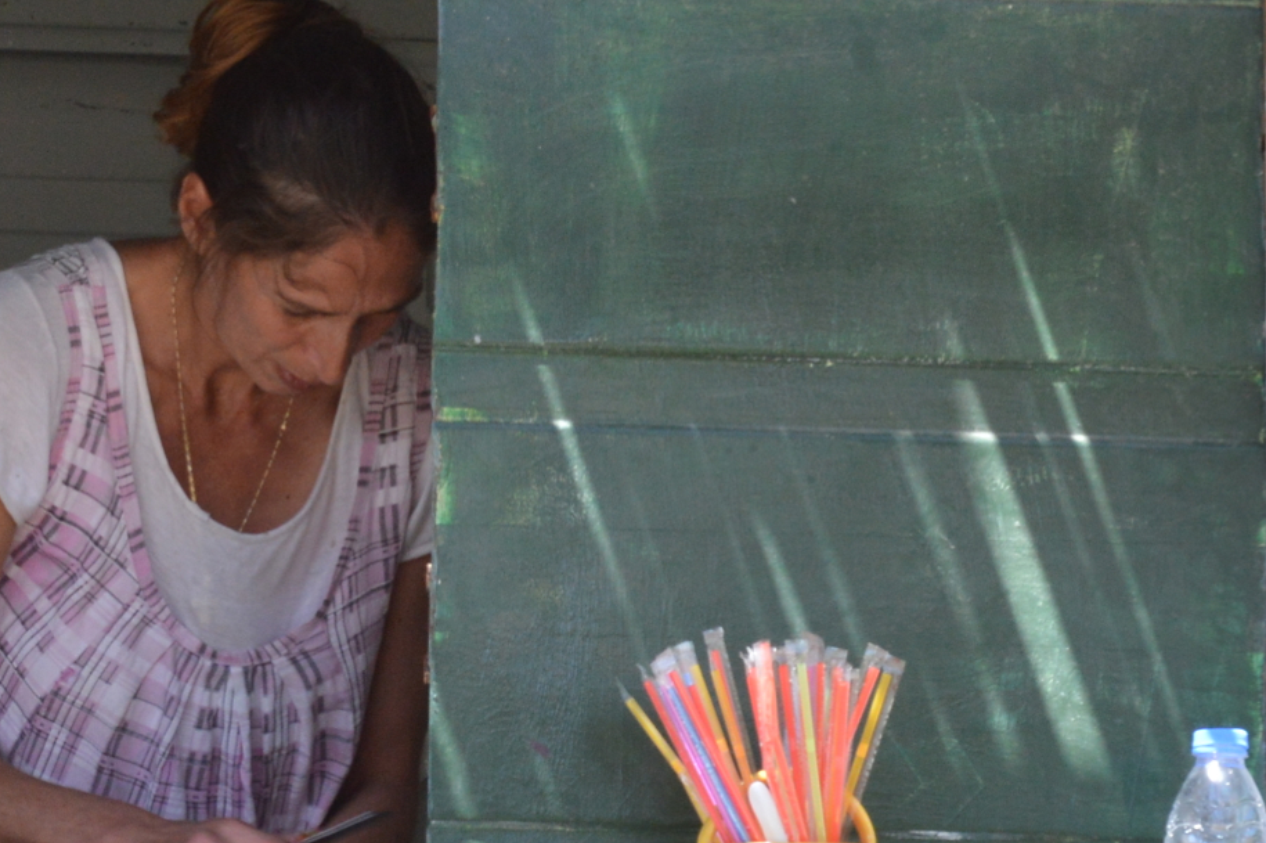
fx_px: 8295
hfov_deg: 8.7
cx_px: -1
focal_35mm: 236
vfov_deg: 5.8
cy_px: 424
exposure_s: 1/80
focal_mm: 48
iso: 400
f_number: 11
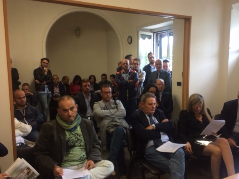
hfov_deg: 55.2
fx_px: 228
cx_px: 131
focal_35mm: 33
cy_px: 92
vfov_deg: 43.0
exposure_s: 1/33
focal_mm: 4.15
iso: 160
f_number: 2.2
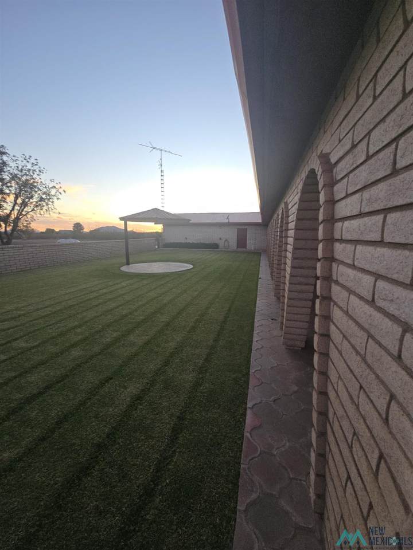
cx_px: 206
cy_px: 275
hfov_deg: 89.9
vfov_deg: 106.2
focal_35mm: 13
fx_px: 207
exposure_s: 1/120
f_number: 2.2
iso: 64
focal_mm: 2.2
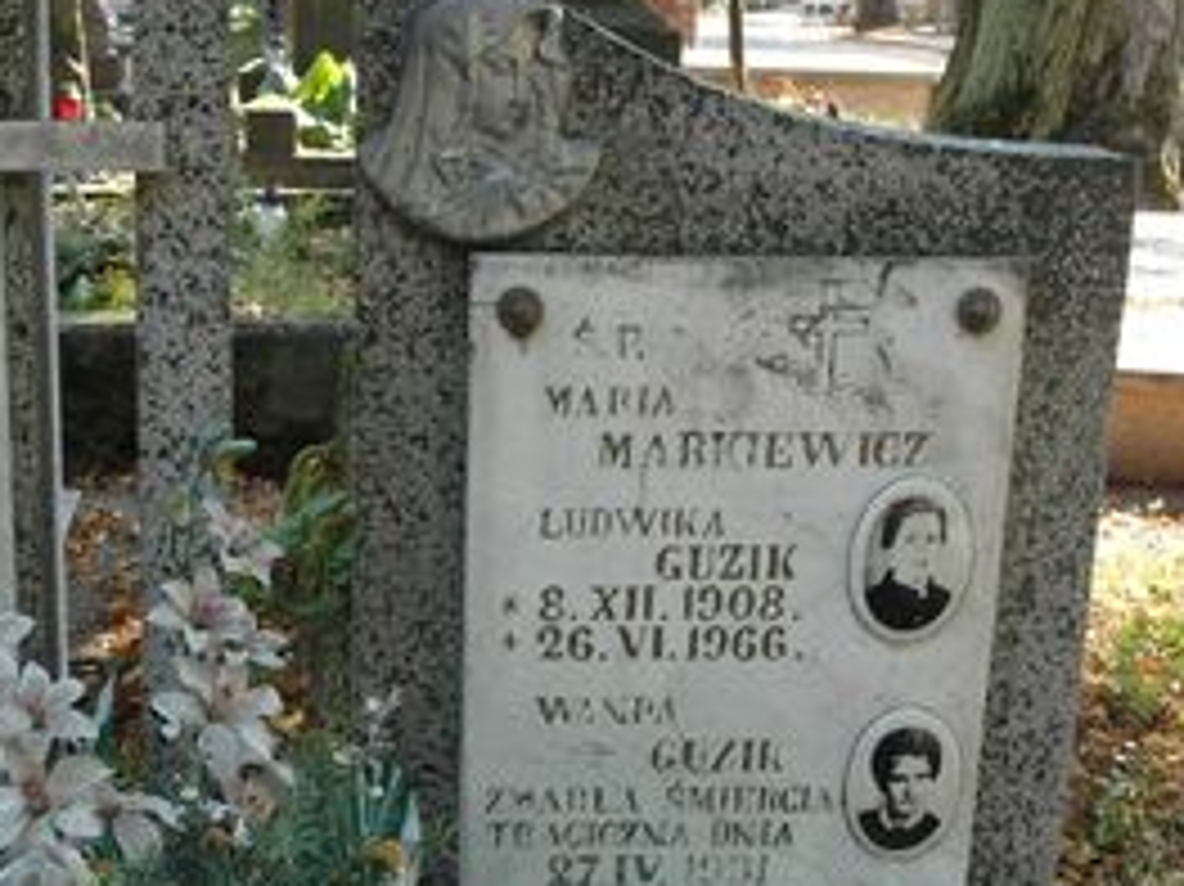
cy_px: 585
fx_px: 2496
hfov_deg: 26.6
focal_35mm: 73
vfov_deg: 20.1
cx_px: 473
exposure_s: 1/90
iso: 80
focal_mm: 6.5
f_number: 3.4
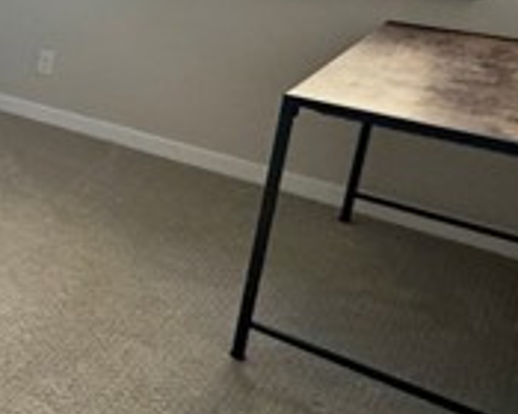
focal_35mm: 50
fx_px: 767
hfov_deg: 25.8
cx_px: -290
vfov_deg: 28.9
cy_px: 33
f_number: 2.2
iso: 320
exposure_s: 1/71
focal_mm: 2.22
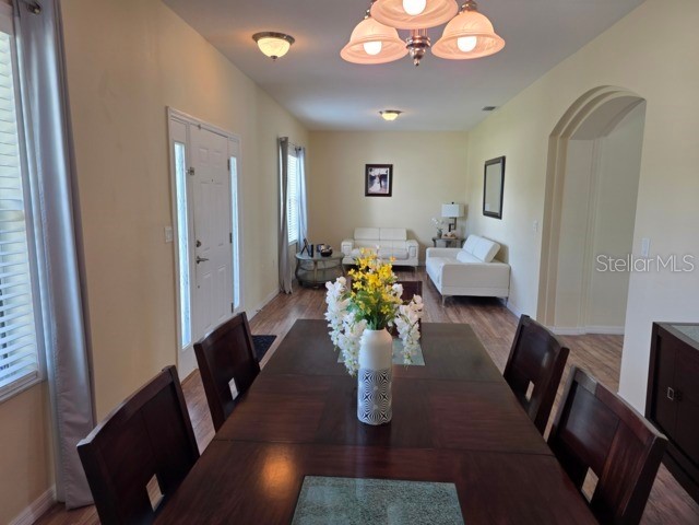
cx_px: 350
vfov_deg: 58.9
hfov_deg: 73.9
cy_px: 262
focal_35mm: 23
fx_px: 464
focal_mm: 6.25
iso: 64
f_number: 1.7
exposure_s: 1/120
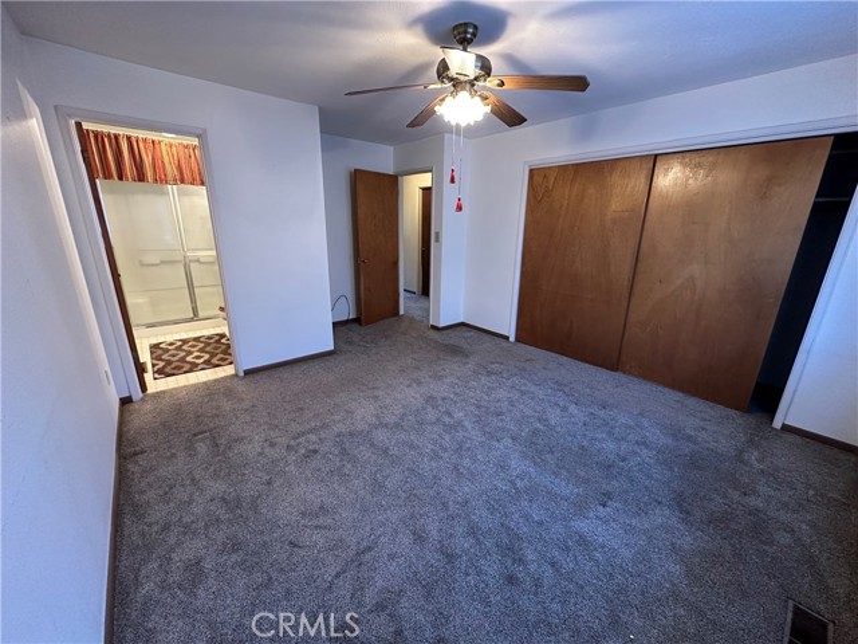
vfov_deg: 85.7
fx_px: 347
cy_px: 322
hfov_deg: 102.1
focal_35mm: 14
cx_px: 429
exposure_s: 1/60
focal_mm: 2.22
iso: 640
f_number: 2.2
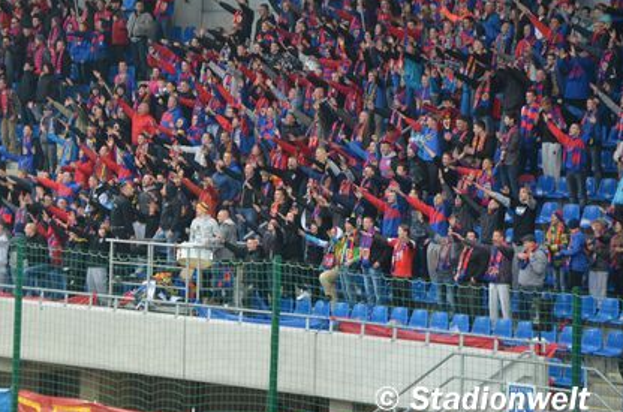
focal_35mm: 216
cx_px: 205
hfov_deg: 9.6
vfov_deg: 6.3
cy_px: 161
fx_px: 3723
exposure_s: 1/80
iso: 400
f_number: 5.6
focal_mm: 105
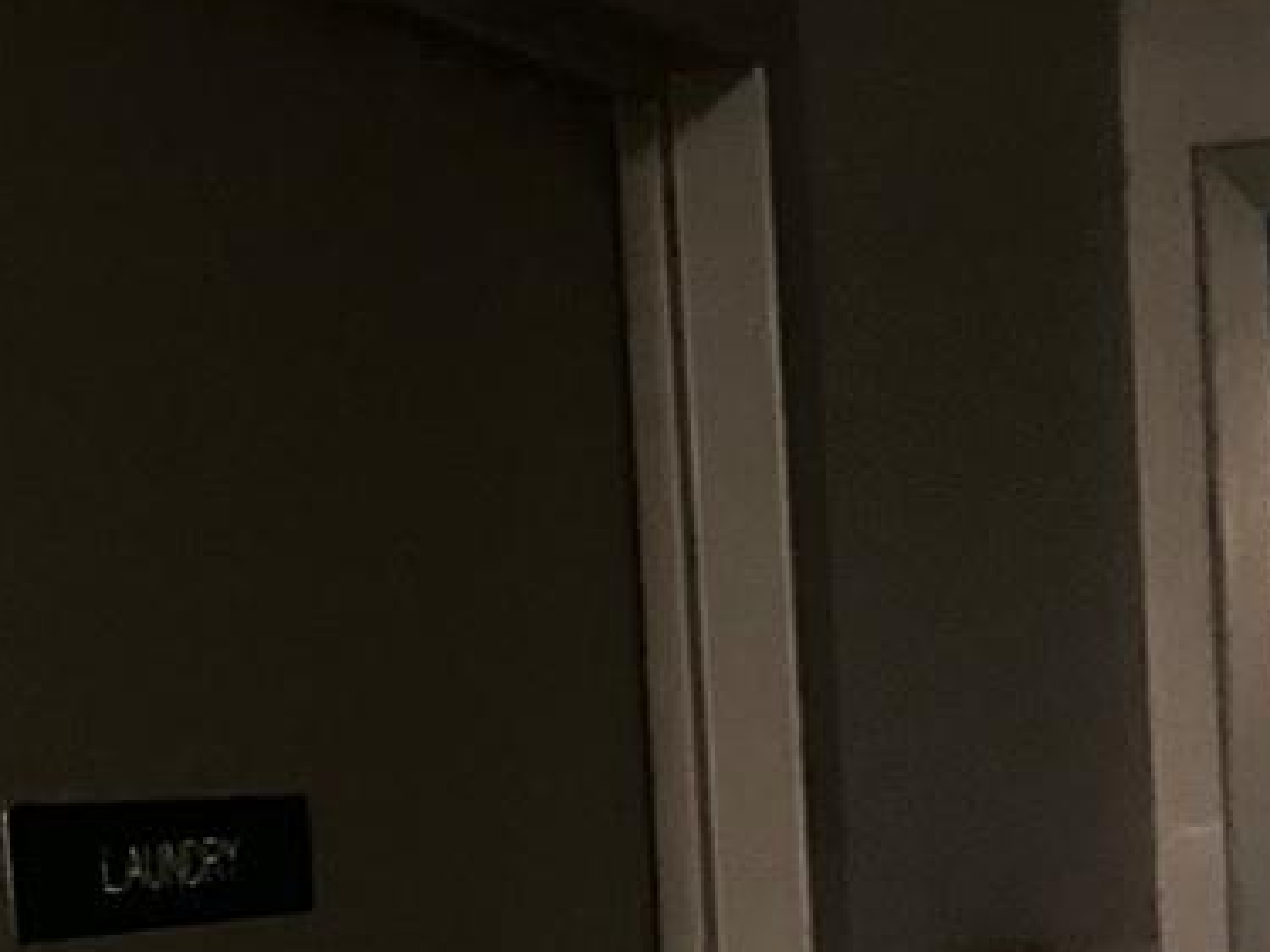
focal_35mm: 111
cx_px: 1314
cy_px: 962
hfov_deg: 17.3
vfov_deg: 13.1
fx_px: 4071
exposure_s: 1/30
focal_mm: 4.25
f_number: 1.8
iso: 1000
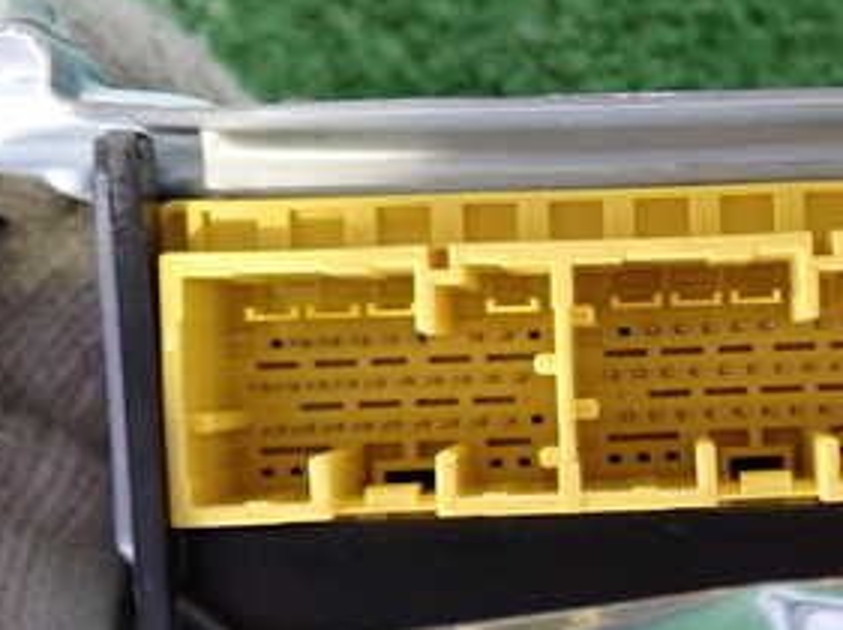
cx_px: 735
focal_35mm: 77
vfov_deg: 19.1
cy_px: 402
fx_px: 1873
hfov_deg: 24.7
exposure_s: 1/25
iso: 800
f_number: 2.5
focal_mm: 6.37
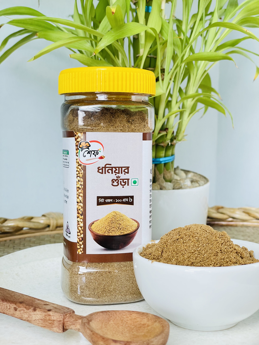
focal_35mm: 52
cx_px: 130
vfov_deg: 36.8
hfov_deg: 28.0
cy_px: 172
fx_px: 519
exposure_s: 1/99
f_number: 2
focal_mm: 6
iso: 100
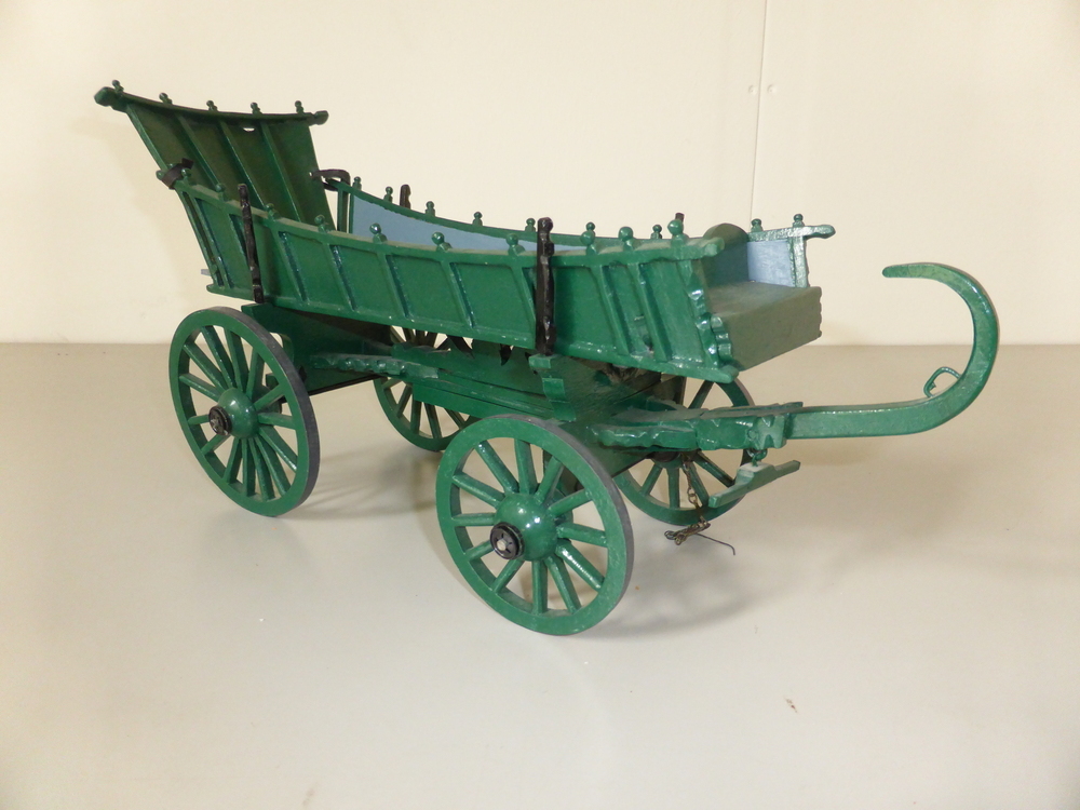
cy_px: 405
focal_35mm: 24
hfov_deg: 71.6
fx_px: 749
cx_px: 540
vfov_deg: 56.8
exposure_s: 1/60
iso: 500
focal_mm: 4.3
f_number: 3.3
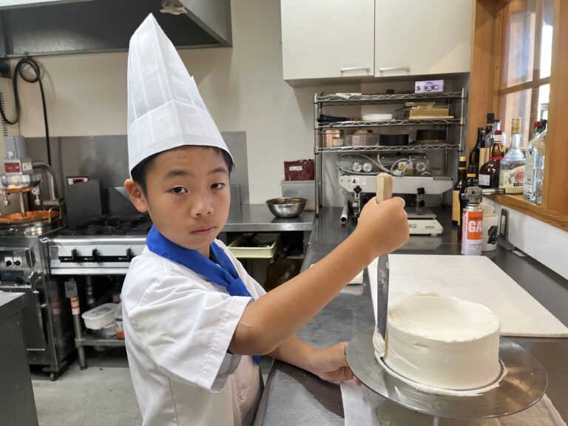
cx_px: 284
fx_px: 427
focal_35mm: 26
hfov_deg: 67.3
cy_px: 213
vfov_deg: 53.1
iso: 125
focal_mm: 5.1
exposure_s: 1/120
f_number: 1.6
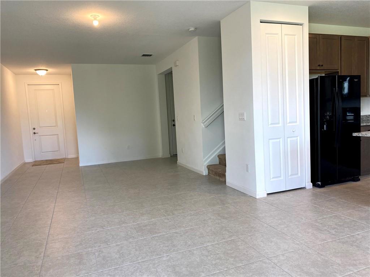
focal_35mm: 26
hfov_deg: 67.3
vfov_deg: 53.1
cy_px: 138
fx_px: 278
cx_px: 185
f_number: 1.8
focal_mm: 4.25
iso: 80
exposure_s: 1/120
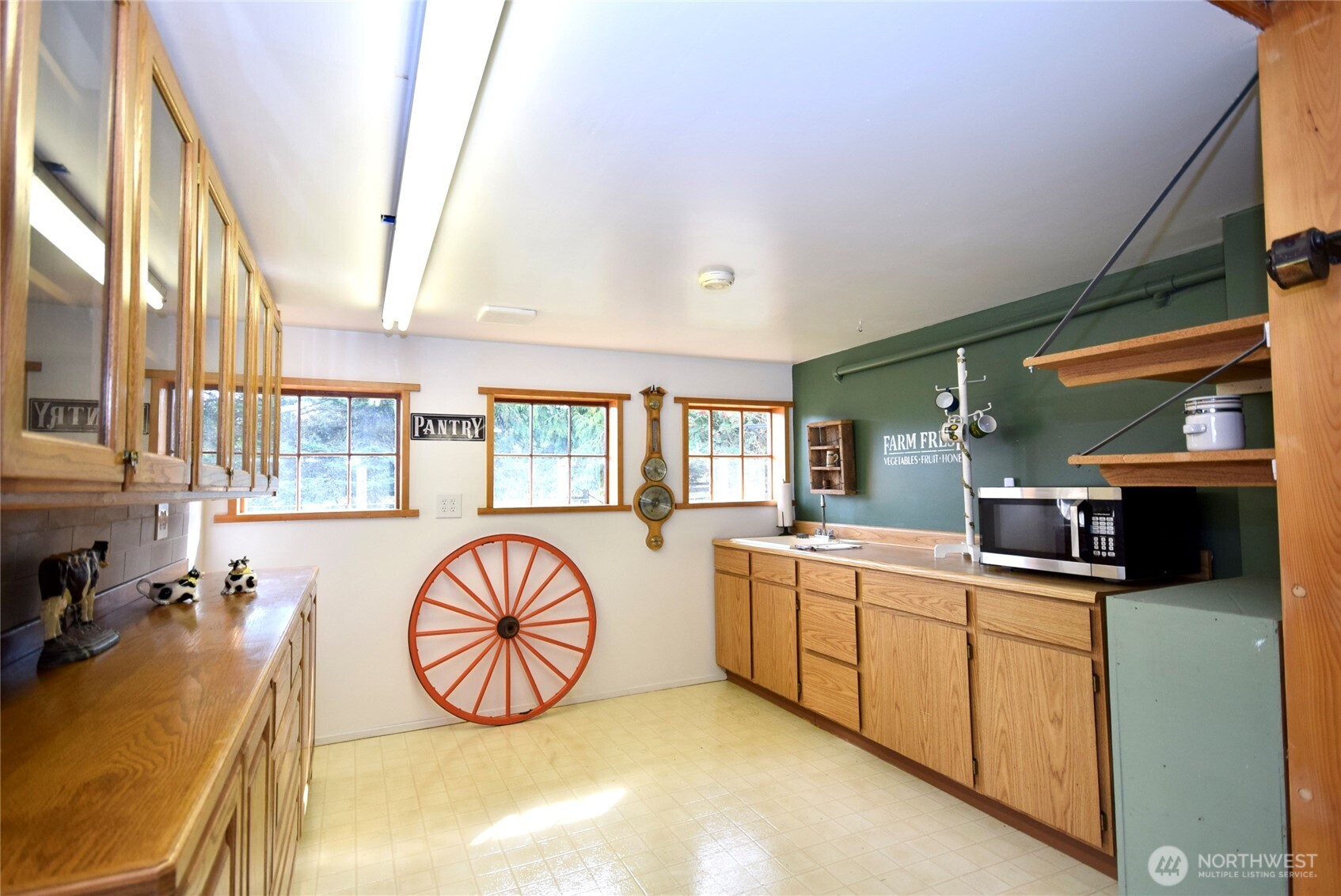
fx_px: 671
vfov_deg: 67.5
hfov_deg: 90.0
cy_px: 448
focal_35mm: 18
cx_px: 670
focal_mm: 12
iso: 400
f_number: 5.6
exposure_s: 1/125
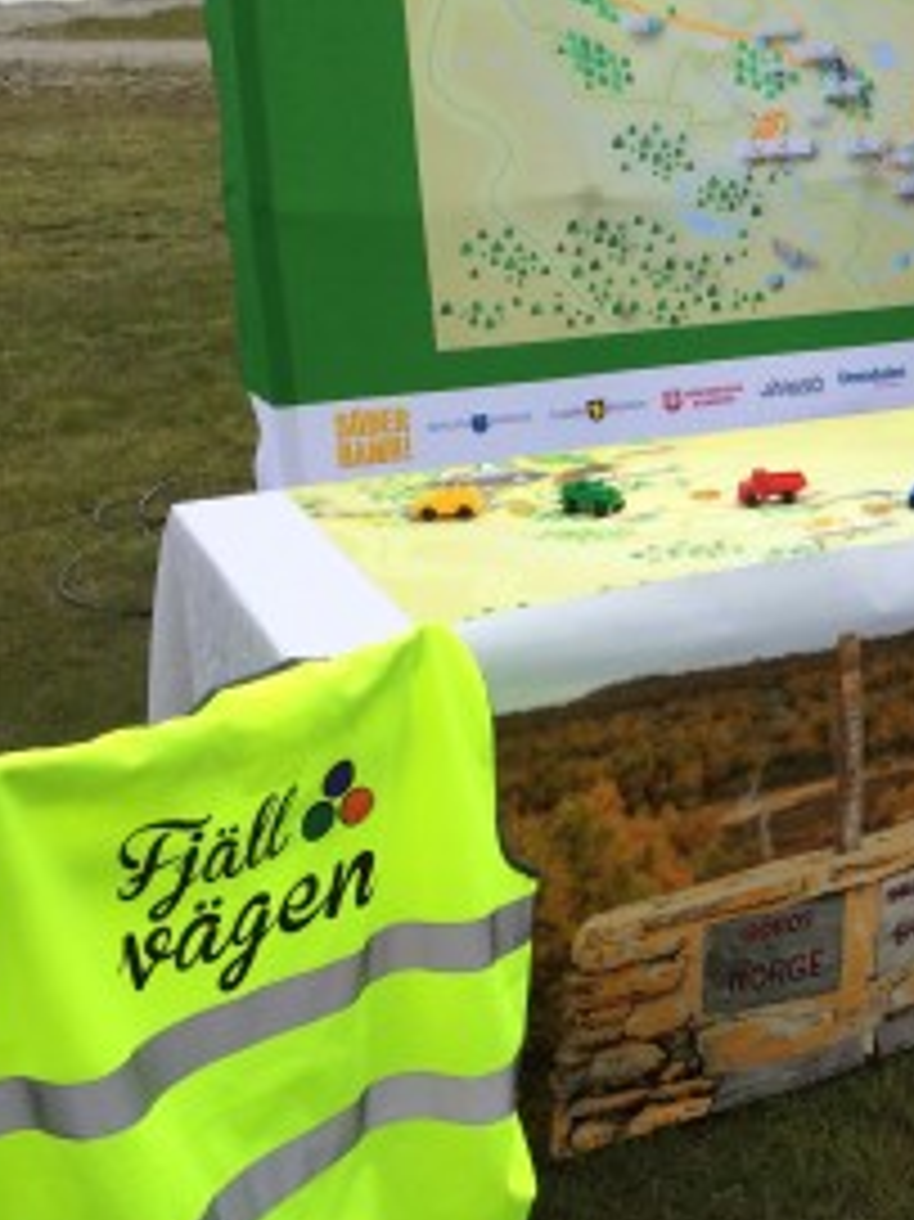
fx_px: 2079
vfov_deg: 32.6
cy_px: 464
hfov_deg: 22.9
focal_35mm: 59
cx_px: 1083
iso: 32
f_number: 2.2
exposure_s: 1/1414
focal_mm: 4.12
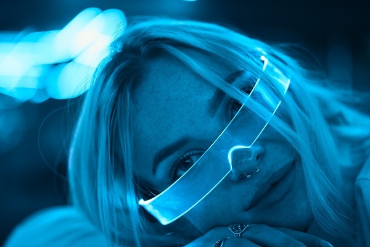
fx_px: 925
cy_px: 124
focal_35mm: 90
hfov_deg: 22.6
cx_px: 185
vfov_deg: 15.2
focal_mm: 90
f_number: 2.8
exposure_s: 1/60
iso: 1250
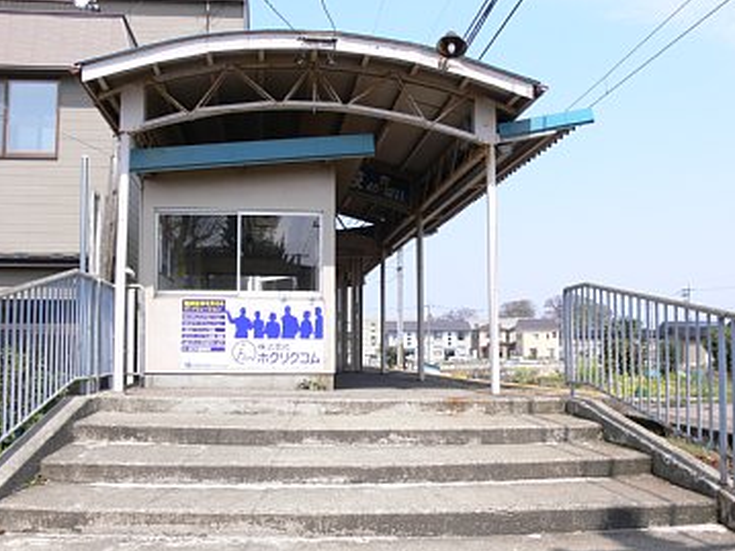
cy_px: 285
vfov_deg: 36.8
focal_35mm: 39
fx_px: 828
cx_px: 391
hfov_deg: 47.8
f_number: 5.6
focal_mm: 7.4
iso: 80
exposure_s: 1/200
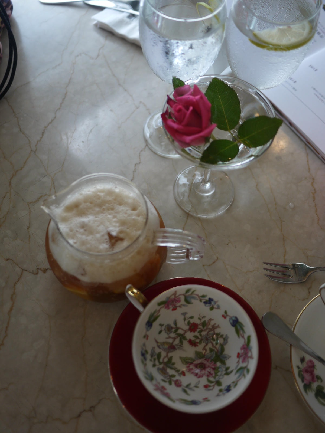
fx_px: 501
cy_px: 216
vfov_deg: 46.8
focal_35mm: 40
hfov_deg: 36.0
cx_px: 162
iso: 160
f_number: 1.7
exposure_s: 1/125
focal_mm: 20
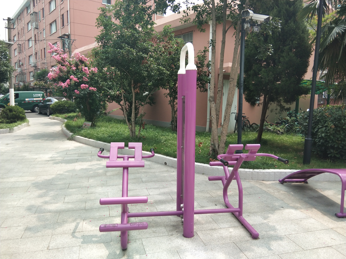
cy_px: 130
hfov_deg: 58.4
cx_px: 173
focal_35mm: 31
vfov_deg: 45.4
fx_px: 310
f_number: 2.2
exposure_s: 1/521
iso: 50
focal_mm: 3.69
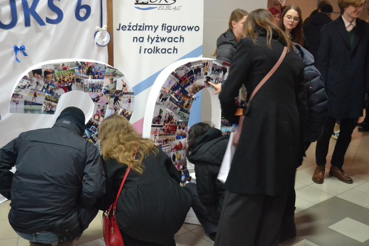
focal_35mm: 44
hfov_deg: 45.0
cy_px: 123
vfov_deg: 30.8
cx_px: 184
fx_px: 446
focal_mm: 29
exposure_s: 1/25
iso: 3200
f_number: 4.5
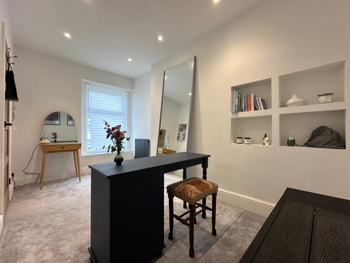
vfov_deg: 85.7
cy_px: 132
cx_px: 175
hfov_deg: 102.1
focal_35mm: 14
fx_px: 142
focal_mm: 2.22
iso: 100
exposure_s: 1/100
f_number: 2.2
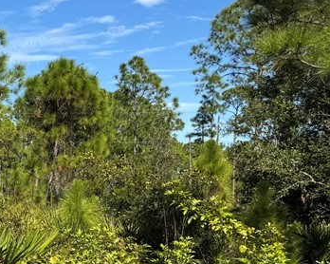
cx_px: -155
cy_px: 212
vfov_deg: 21.9
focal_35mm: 69
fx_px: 674
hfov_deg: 22.8
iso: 80
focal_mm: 6.76
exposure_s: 1/3413
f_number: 1.78
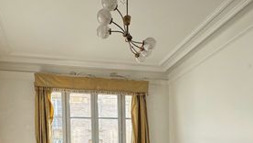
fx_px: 221
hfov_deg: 58.9
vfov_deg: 30.5
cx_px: 100
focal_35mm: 33
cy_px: 170
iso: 50
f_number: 2.2
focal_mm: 2.22
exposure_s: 1/99
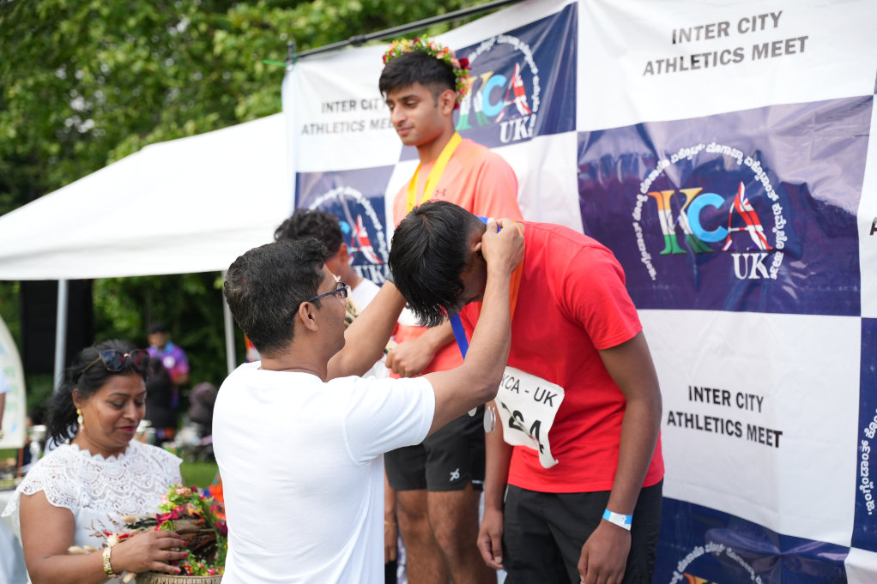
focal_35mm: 46
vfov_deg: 28.9
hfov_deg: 42.3
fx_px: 1133
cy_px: 292
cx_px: 438
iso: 250
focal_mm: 46.5
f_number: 2.8
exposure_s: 1/500
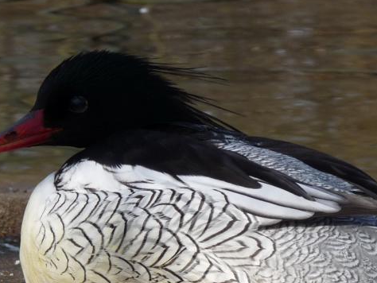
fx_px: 4707
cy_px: 166
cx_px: 204
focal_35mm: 432
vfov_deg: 3.4
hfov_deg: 4.6
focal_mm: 32.7
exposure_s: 1/250
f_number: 5.6
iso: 100
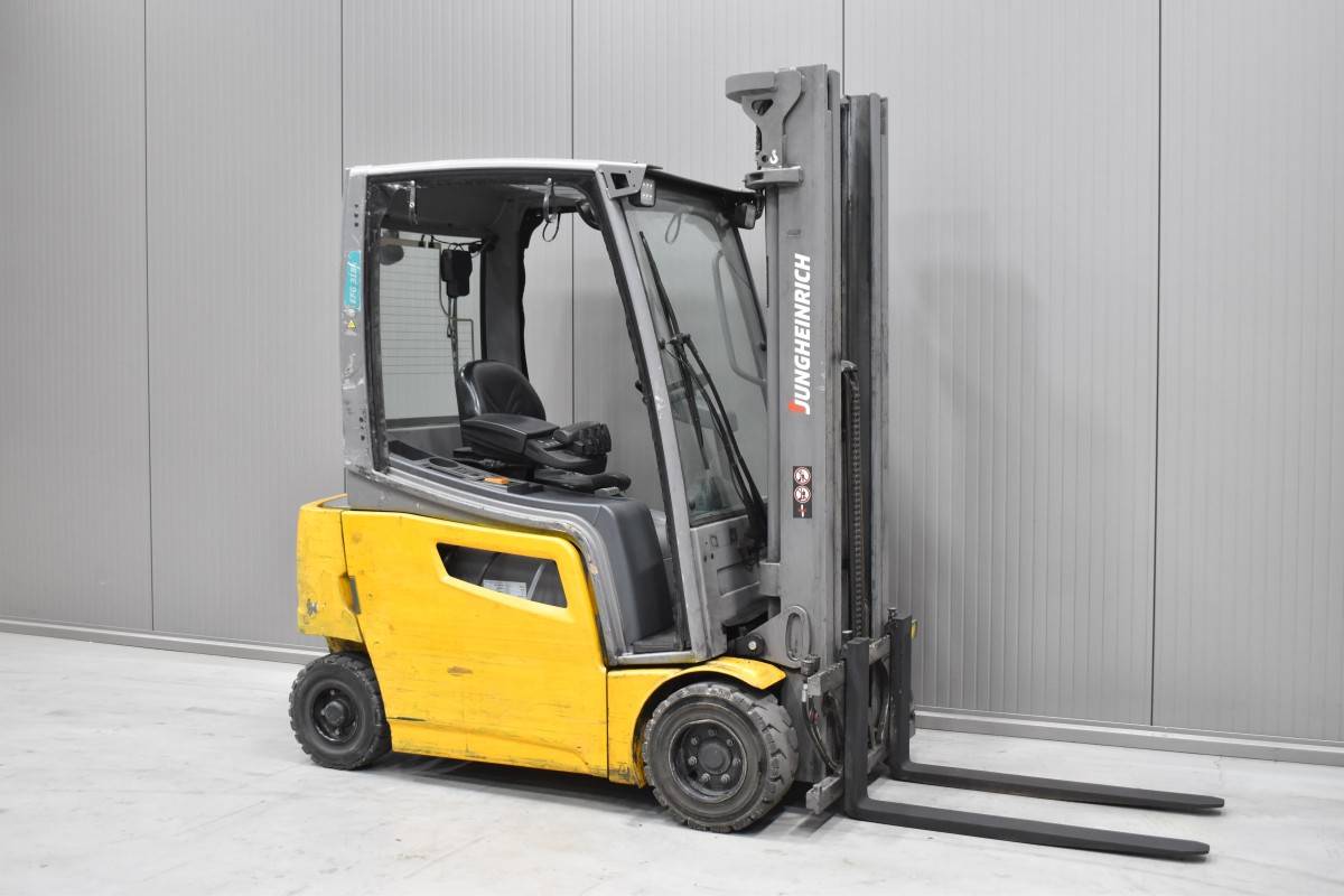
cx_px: 672
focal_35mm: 39
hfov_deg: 49.6
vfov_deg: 34.2
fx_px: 1456
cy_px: 448
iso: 1600
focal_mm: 26
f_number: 5
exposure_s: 1/30
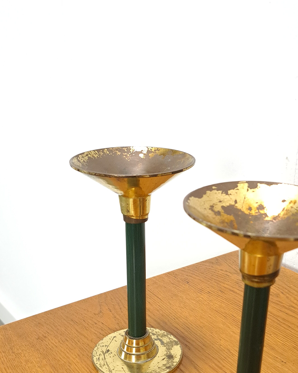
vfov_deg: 44.0
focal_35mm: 41
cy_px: 256
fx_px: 452
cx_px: 183
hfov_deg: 36.3
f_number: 1.8
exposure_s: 1/50
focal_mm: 5.23
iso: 400
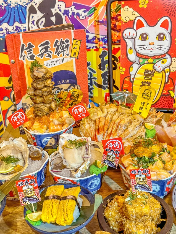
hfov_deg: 30.3
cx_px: 88
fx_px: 326
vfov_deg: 39.7
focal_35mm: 48
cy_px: 117
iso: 320
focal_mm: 6.86
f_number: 1.8
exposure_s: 1/40
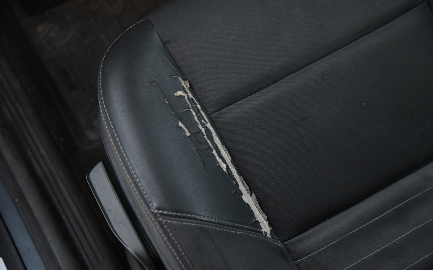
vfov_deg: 21.6
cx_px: 218
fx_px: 708
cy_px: 142
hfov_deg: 34.0
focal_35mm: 60
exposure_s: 1/15
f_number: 4
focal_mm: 58
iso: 4000
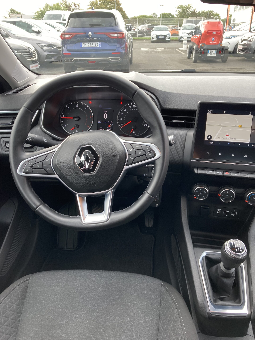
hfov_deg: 49.7
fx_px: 275
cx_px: 128
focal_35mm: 28
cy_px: 170
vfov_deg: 63.4
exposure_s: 1/109
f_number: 1.8
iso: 40
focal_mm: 3.99
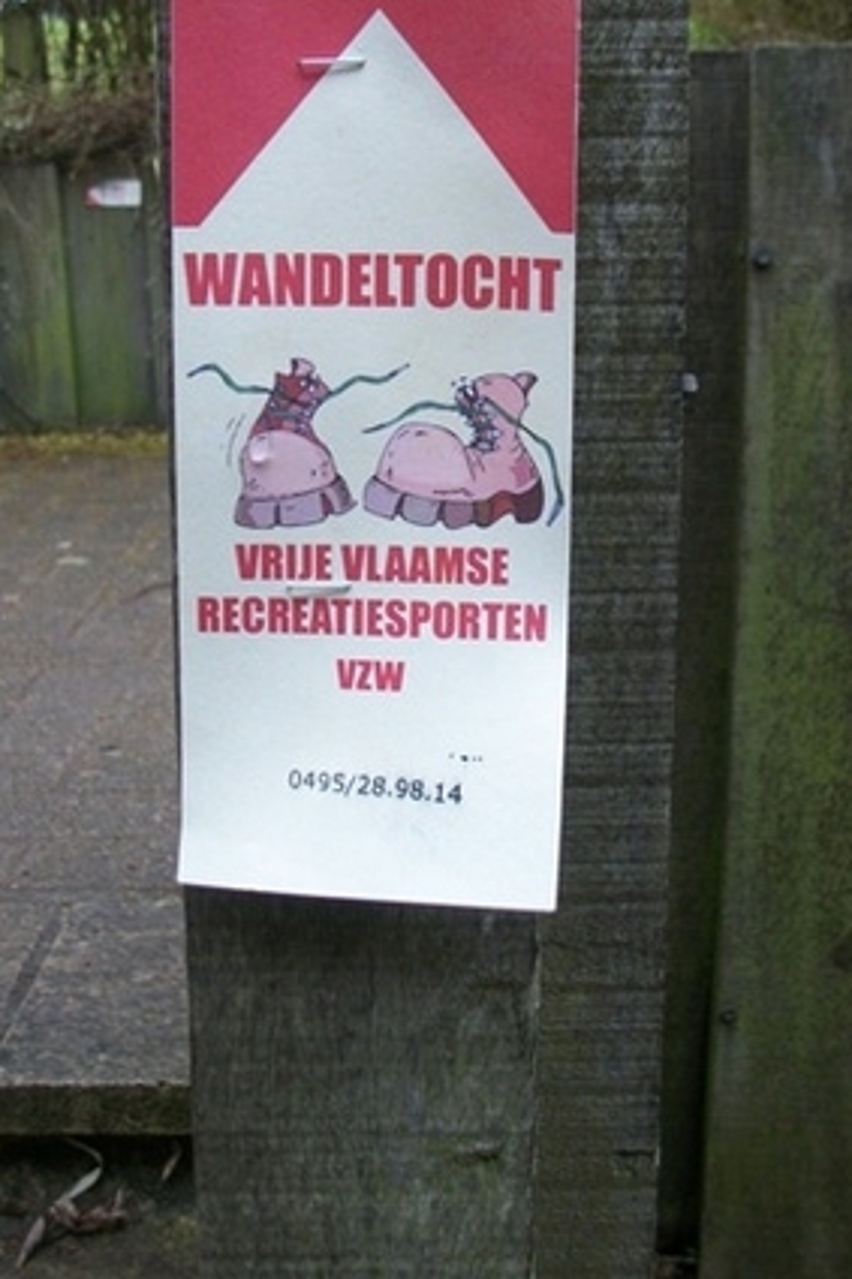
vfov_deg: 41.5
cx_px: 397
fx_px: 1670
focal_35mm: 47
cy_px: 439
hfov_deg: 28.6
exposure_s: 1/125
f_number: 2.9
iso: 80
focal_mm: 5.7
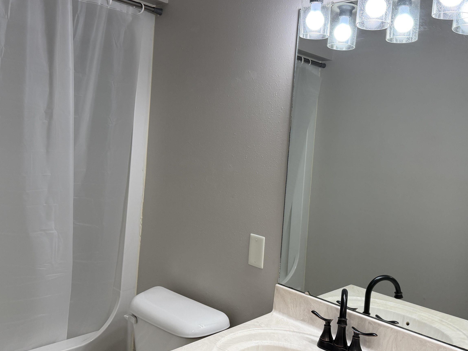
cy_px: 148
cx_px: 254
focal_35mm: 32
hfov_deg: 56.7
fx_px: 433
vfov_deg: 44.0
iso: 160
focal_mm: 6.76
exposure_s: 1/217
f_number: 1.78
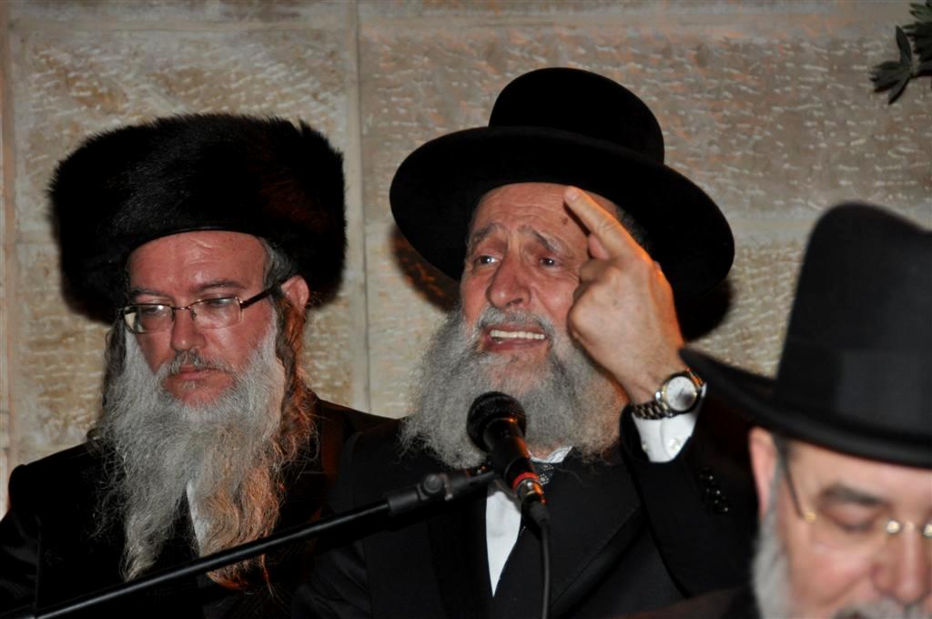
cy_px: 310
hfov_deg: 11.4
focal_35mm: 180
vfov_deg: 7.6
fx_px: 4654
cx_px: 466
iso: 800
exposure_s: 1/60
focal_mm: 120
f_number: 5.3
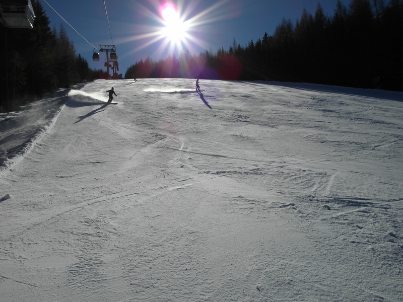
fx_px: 279
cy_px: 151
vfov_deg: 56.8
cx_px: 202
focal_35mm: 24
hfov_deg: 71.6
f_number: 6
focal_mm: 5.2
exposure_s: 1/1500
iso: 80
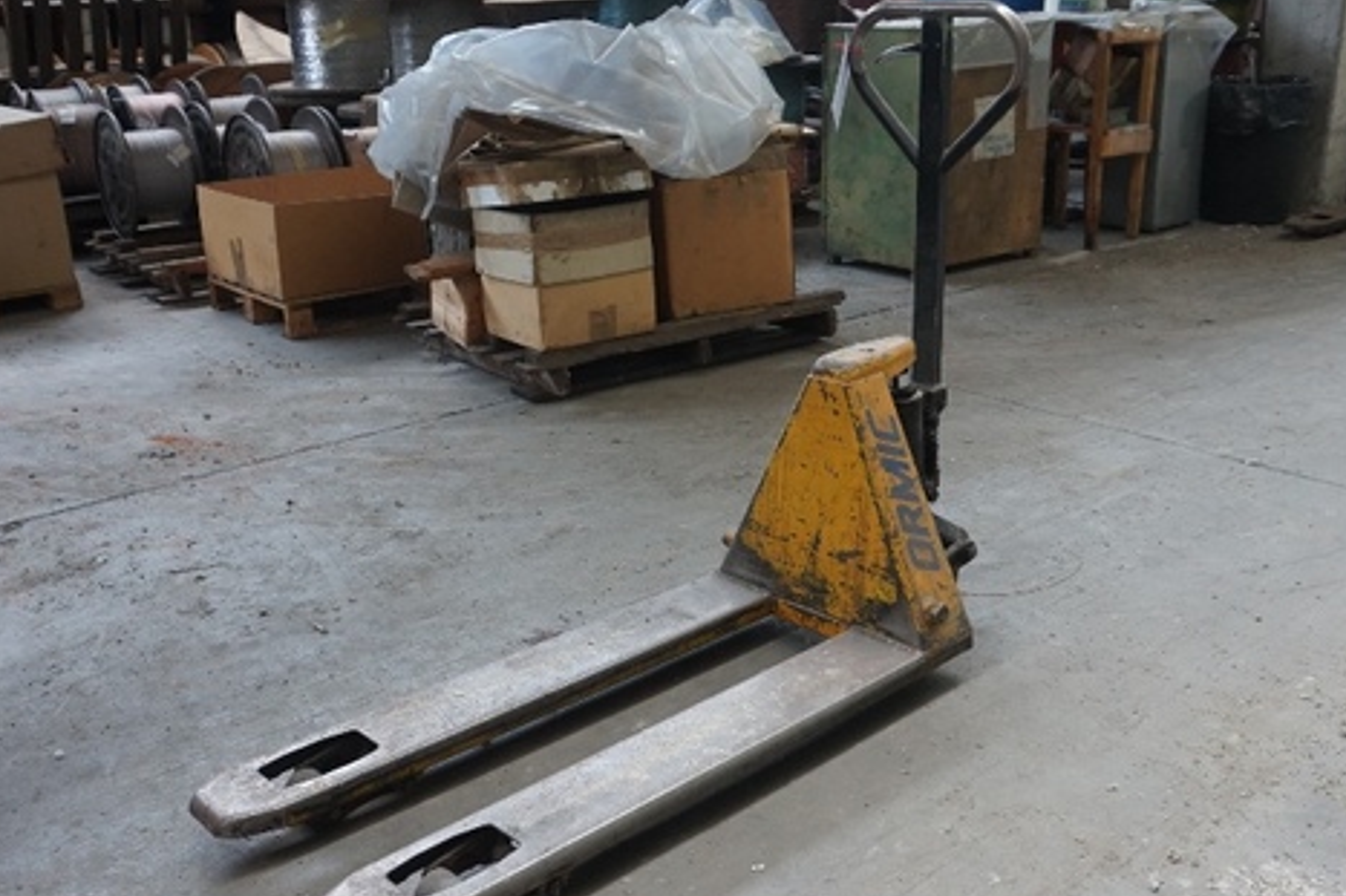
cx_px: 657
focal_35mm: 37
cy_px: 524
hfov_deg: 51.9
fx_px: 1383
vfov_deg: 35.8
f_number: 4
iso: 1000
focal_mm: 16
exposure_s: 1/160
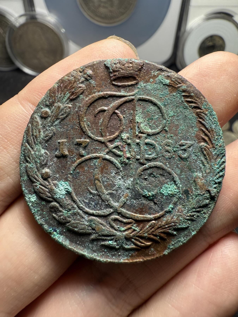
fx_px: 220
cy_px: 158
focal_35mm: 24
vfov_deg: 71.6
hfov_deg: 56.8
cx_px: 119
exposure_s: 1/99
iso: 80
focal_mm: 2.22
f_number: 2.2
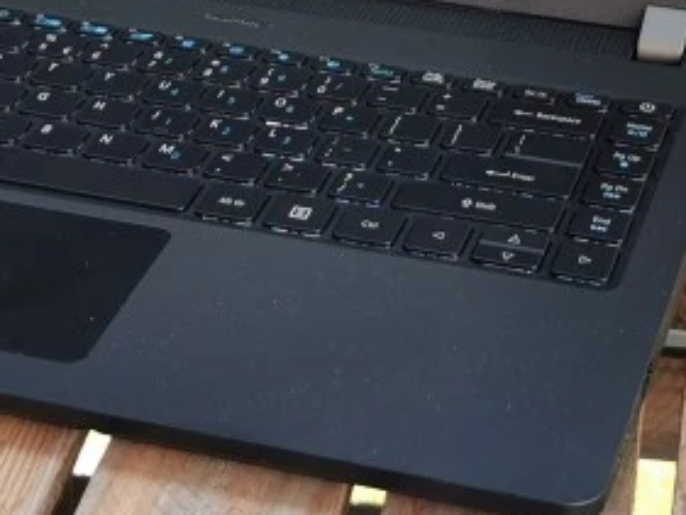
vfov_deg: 12.7
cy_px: -103
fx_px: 2260
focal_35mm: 114
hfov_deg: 17.2
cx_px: 288
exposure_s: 1/235
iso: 50
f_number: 1.6
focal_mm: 5.56
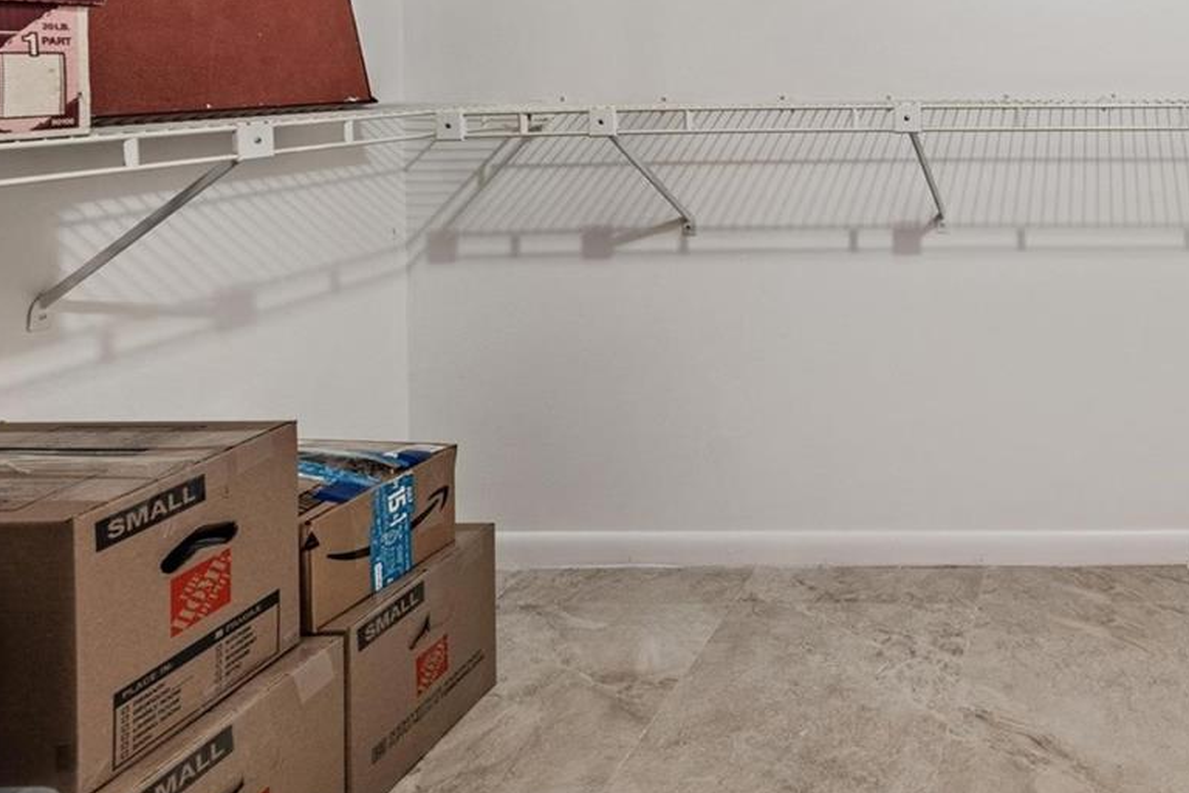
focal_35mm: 25
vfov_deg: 46.2
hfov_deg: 58.2
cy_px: 74
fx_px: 826
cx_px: 1124
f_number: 7.1
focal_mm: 12
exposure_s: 1/3
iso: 100
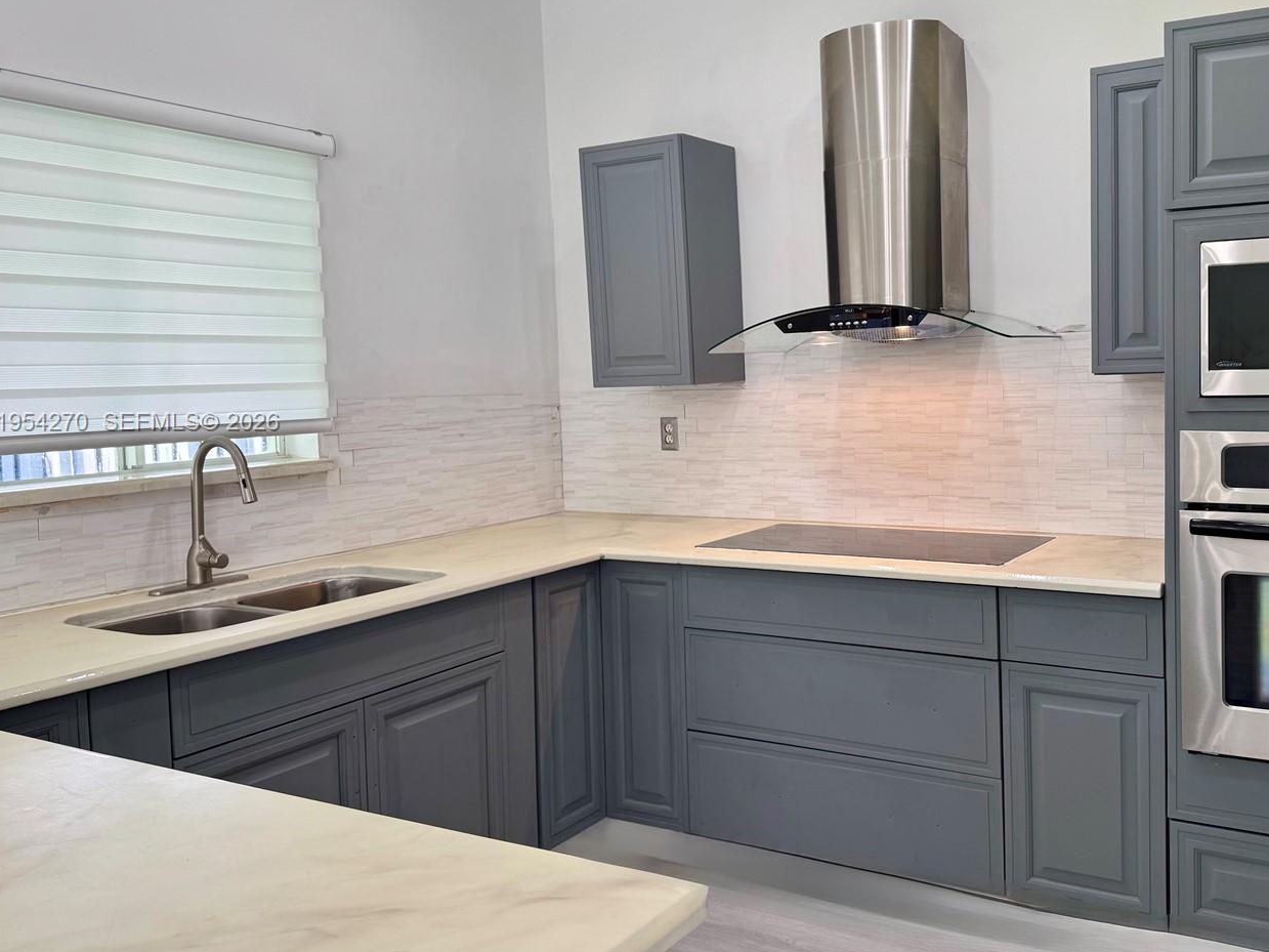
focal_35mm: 31
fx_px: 1136
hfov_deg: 57.8
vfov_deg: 45.4
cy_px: 423
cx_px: 779
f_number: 1.78
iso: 64
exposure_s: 1/120
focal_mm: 6.76
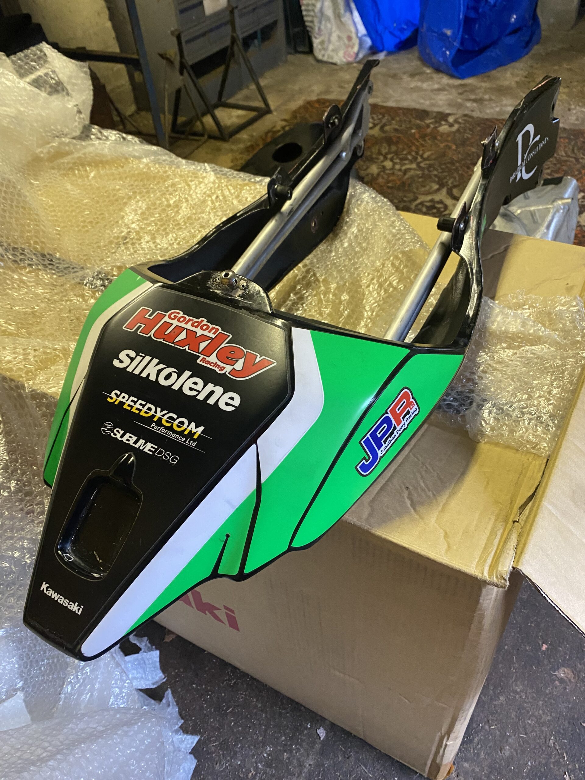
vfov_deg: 67.3
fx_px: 586
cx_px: 292
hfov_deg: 53.1
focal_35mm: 26
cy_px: 390
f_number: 1.8
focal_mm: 4.25
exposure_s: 1/50
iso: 400
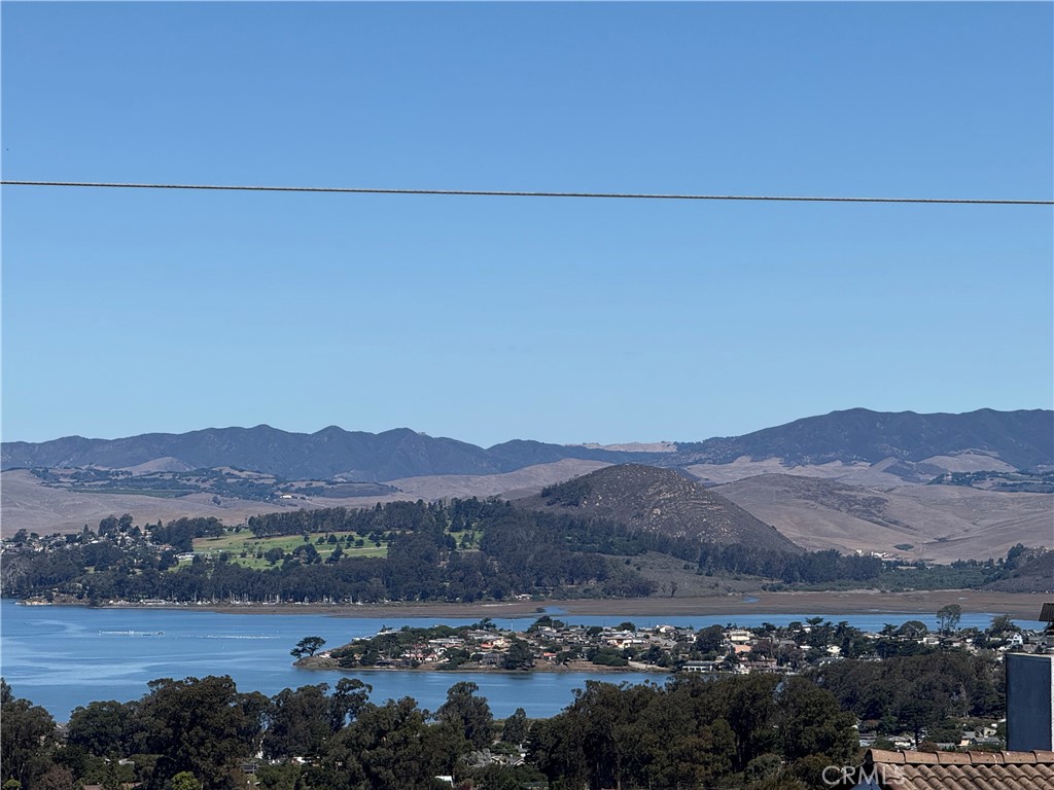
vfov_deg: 12.3
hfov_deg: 16.4
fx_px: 3654
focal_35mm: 120
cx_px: 527
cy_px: 395
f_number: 2.8
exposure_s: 1/2933
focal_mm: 15.66
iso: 64
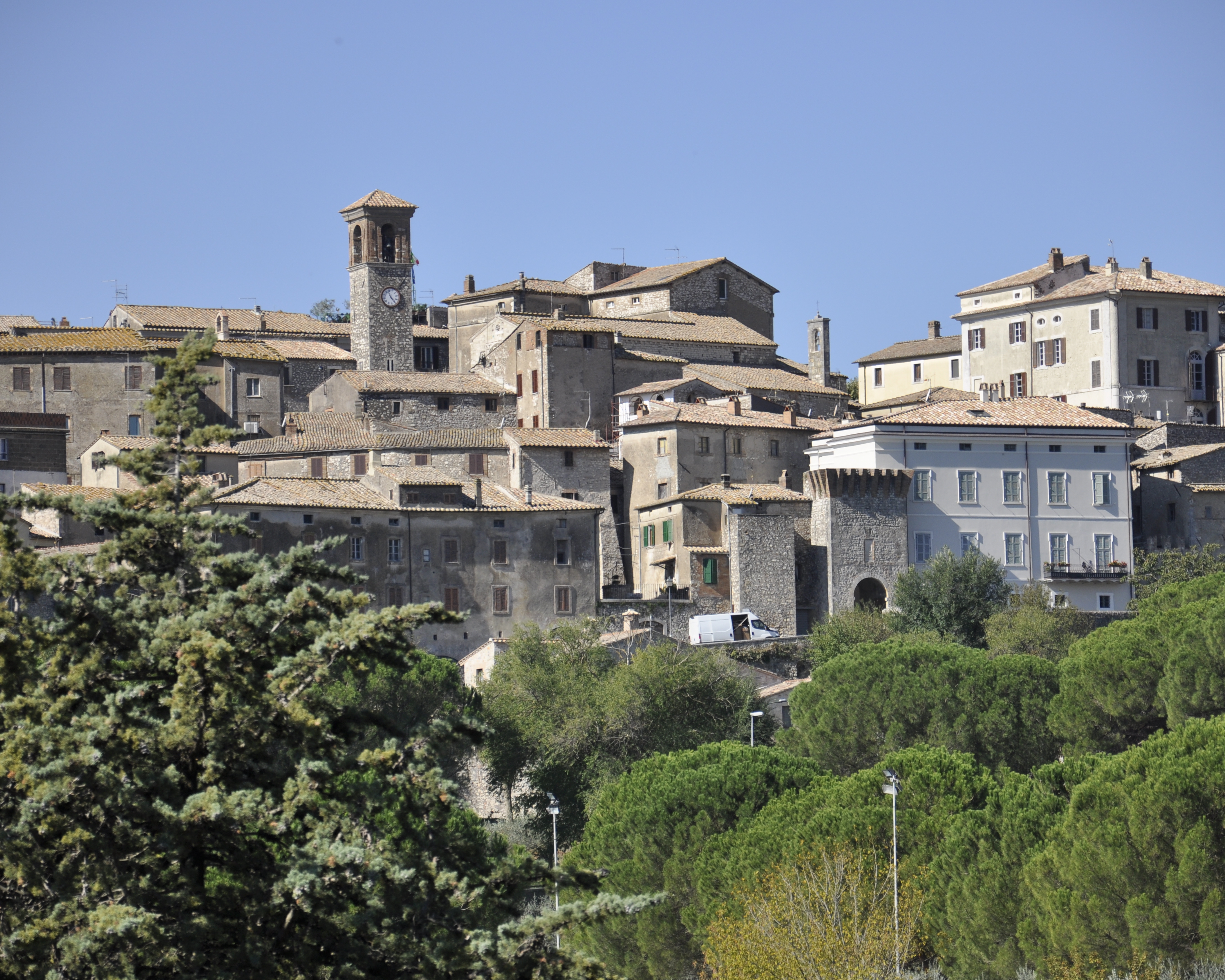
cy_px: 488
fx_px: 6474
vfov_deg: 8.7
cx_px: 651
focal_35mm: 179
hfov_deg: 10.8
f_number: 5.6
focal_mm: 105
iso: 200
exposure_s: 1/1000
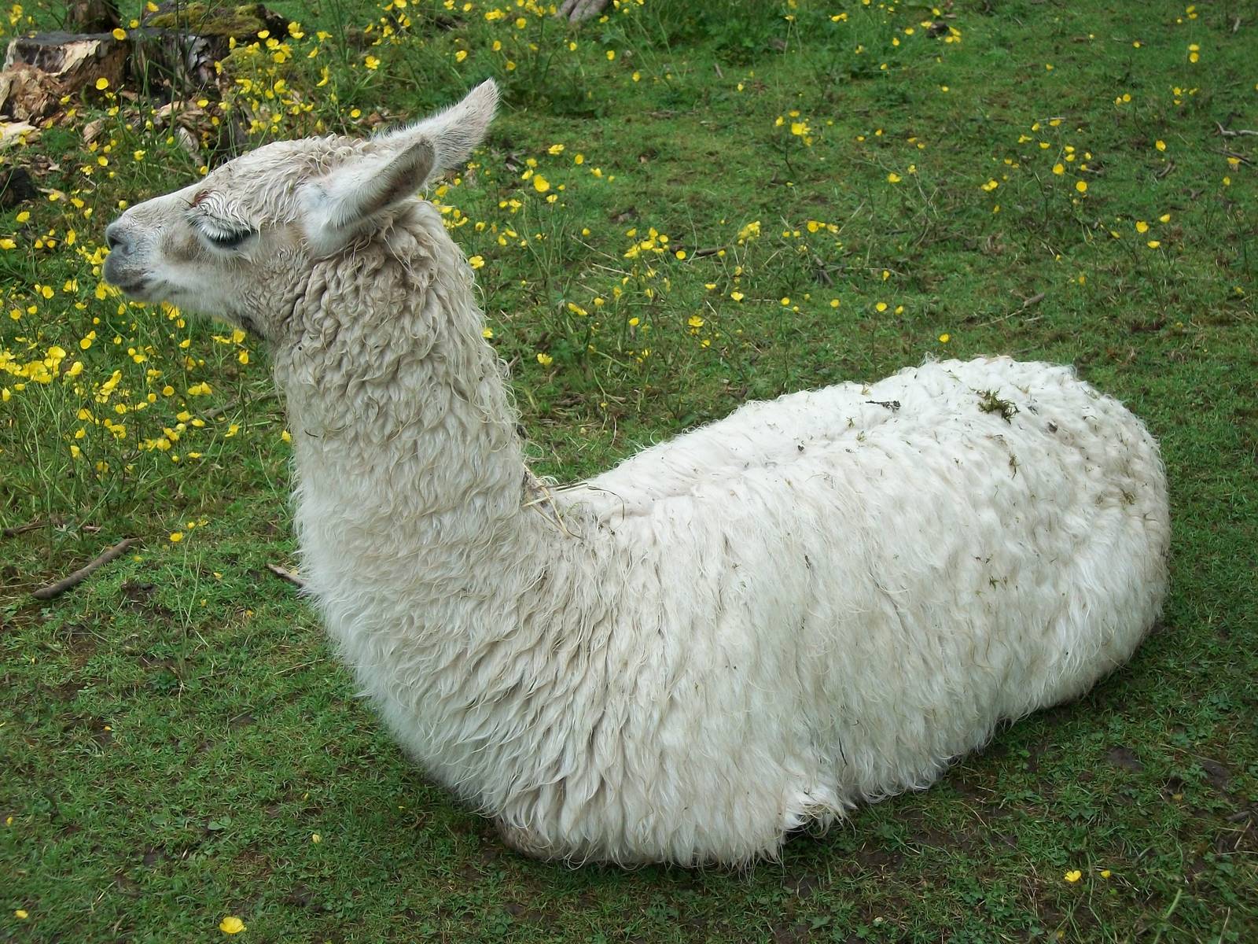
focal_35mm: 62
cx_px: 629
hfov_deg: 31.2
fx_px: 2253
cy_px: 472
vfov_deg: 23.7
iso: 80
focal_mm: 11
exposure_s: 1/160
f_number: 4.1
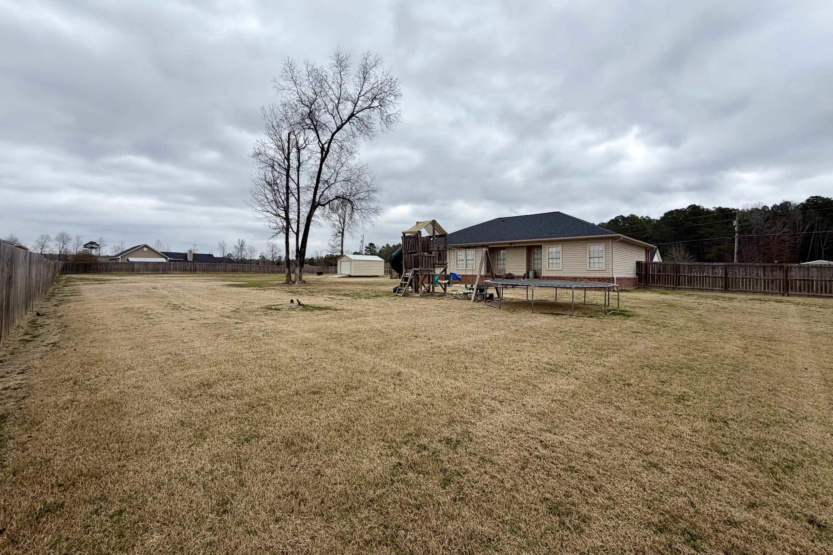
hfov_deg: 100.4
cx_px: 407
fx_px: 347
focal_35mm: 15
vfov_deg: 77.3
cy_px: 262
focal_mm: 2.22
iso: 40
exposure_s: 1/619
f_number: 2.2
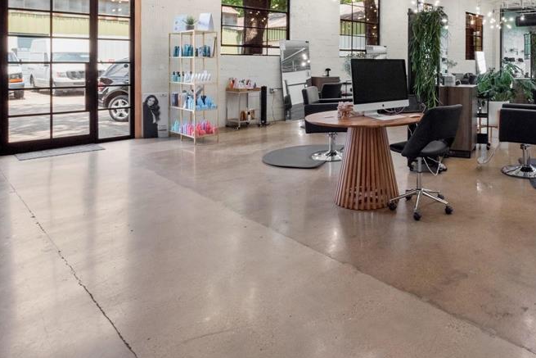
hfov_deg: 65.1
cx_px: 403
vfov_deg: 46.6
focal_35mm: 26
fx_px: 387
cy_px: 64
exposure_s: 1/60
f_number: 10
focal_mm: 8
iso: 1000
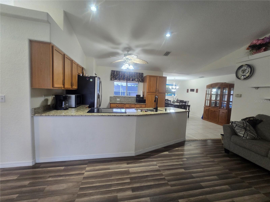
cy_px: 101
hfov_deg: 106.2
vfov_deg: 89.9
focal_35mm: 13
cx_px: 135
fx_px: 101
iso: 200
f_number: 2.2
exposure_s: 1/60
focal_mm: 2.2
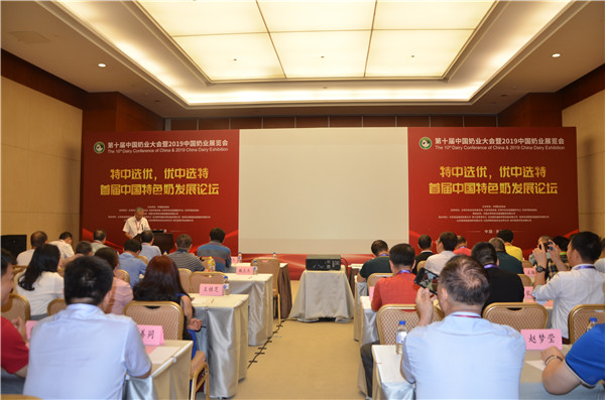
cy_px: 200
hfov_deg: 67.5
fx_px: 453
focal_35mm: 27
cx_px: 302
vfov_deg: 47.7
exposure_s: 1/125
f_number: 3.5
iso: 320
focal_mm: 18
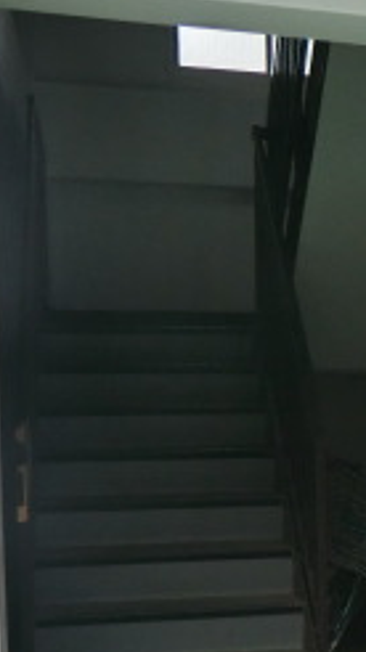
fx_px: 1176
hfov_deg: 16.5
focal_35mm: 68
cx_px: 501
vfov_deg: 29.9
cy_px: 565
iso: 80
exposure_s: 1/125
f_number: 3.2
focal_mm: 4.3
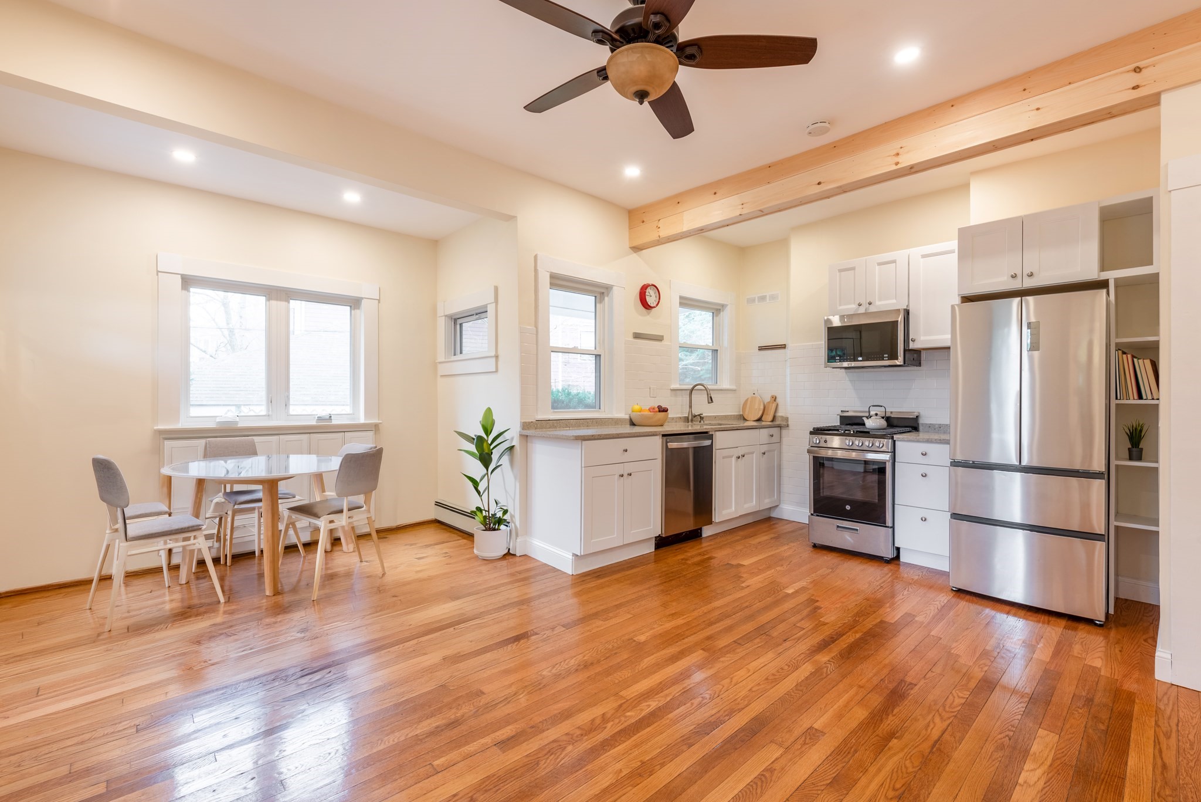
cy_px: 401
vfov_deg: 73.8
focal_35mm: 16
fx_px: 534
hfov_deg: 96.7
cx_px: 600
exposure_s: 1/15
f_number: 11
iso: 160
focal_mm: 16
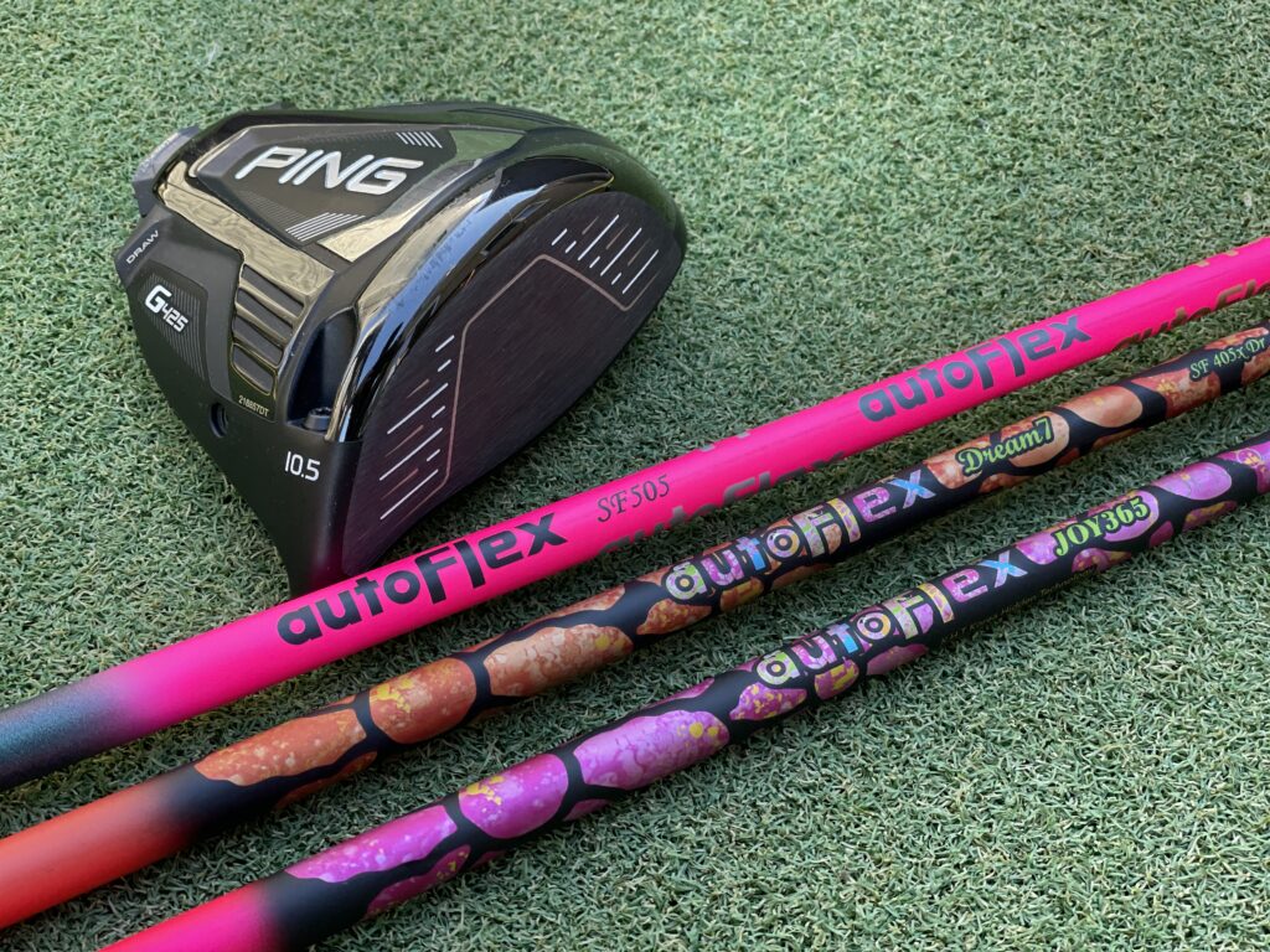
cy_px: 476
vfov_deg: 28.0
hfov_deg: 36.8
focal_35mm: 52
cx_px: 635
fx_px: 1908
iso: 80
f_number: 2
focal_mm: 6
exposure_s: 1/122
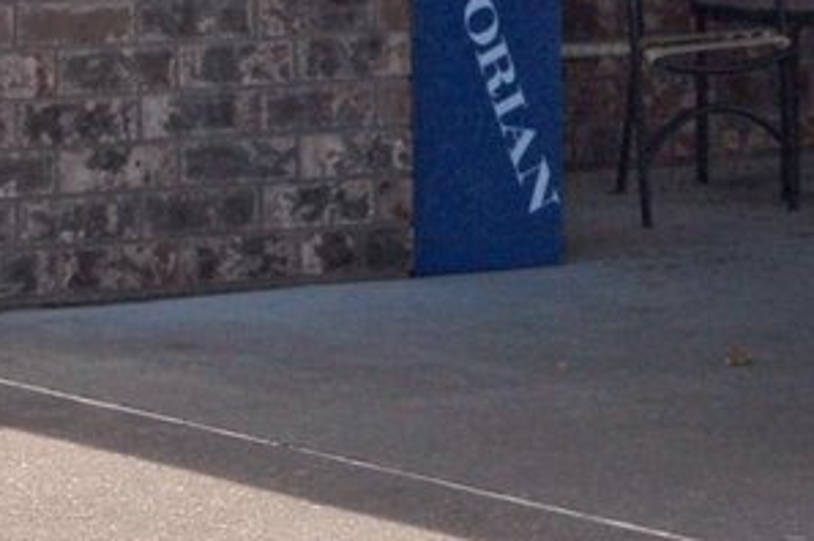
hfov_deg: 7.5
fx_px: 6211
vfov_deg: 4.8
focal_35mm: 275
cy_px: -1052
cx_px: -57
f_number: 11
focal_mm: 40
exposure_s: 1/500
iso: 400
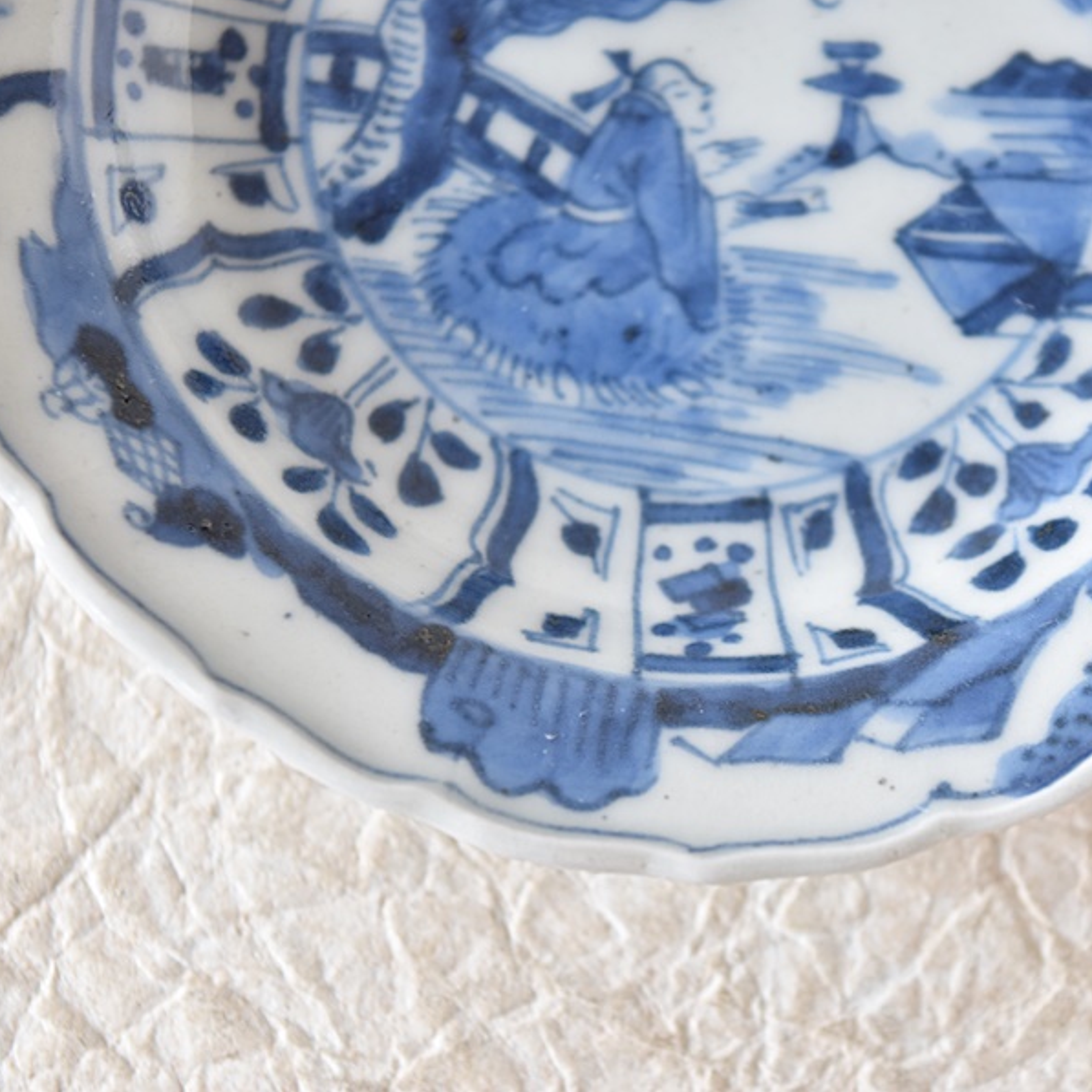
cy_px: 545
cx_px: 695
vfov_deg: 16.5
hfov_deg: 16.5
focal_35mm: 106
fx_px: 3770
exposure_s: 1/10
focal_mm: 55
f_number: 5.6
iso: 400
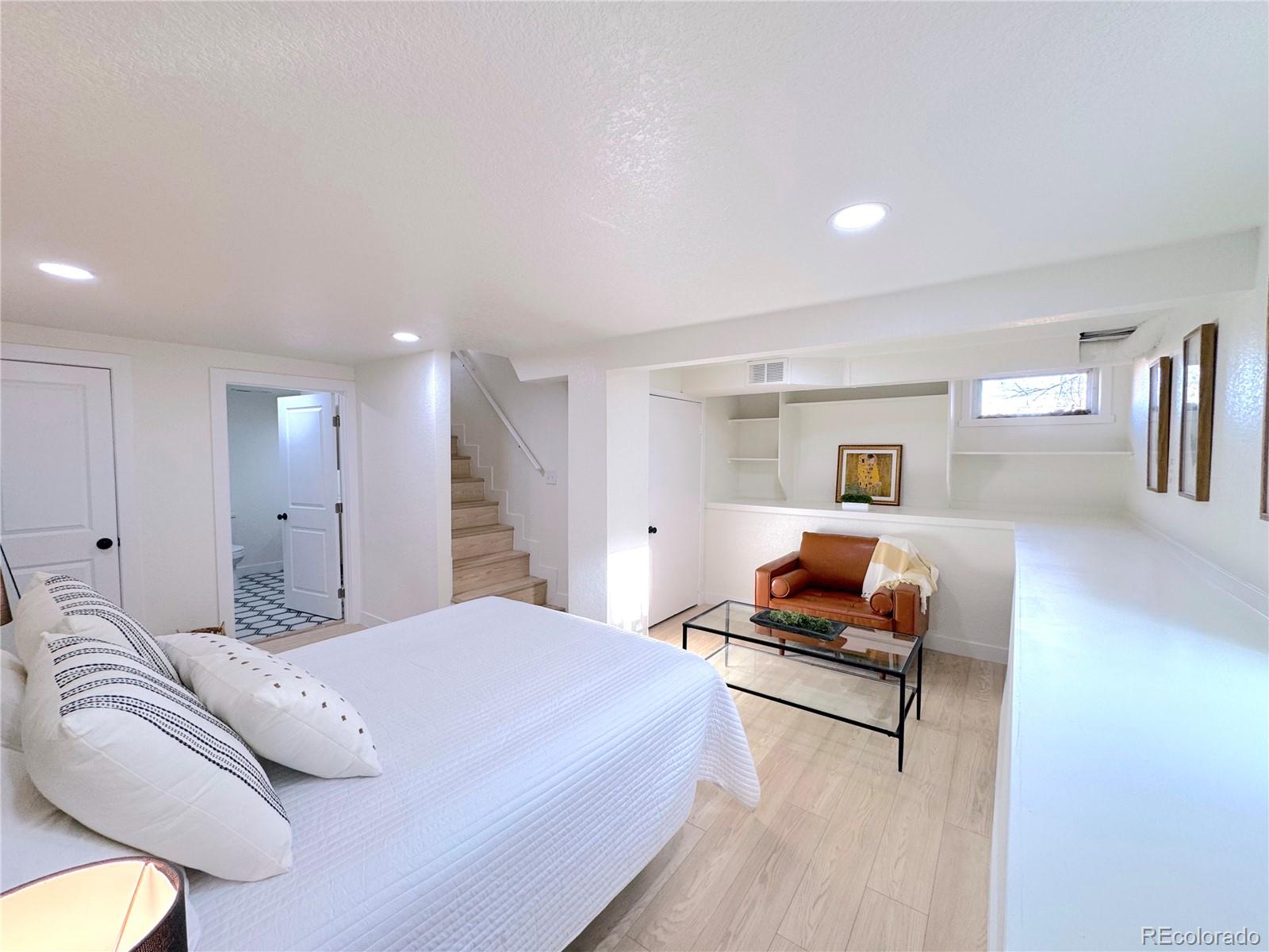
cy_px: 476
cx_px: 634
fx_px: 513
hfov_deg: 102.1
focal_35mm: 14
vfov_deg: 85.7
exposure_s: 1/120
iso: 125
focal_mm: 2.22
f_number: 2.2
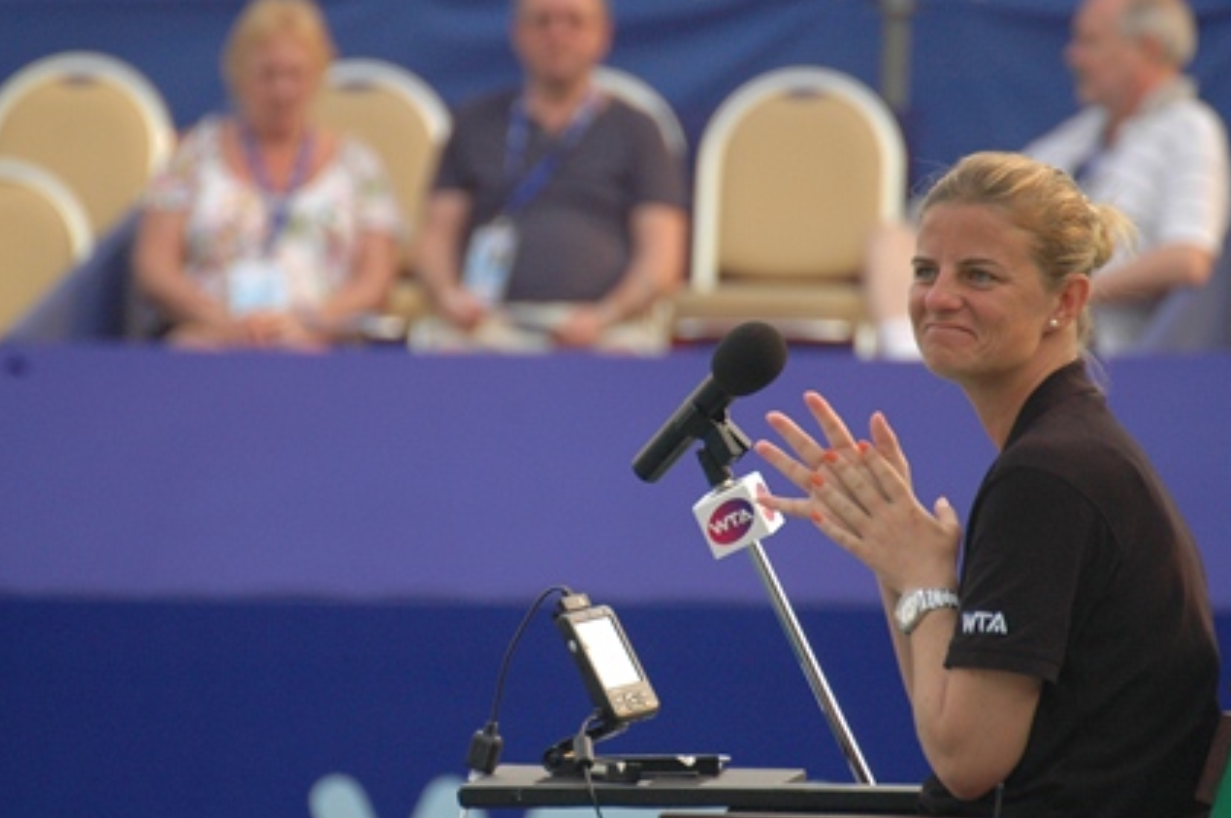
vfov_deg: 2.4
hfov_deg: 3.5
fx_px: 19912
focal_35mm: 583
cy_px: 472
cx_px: 591
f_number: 5.6
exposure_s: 1/200
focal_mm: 300
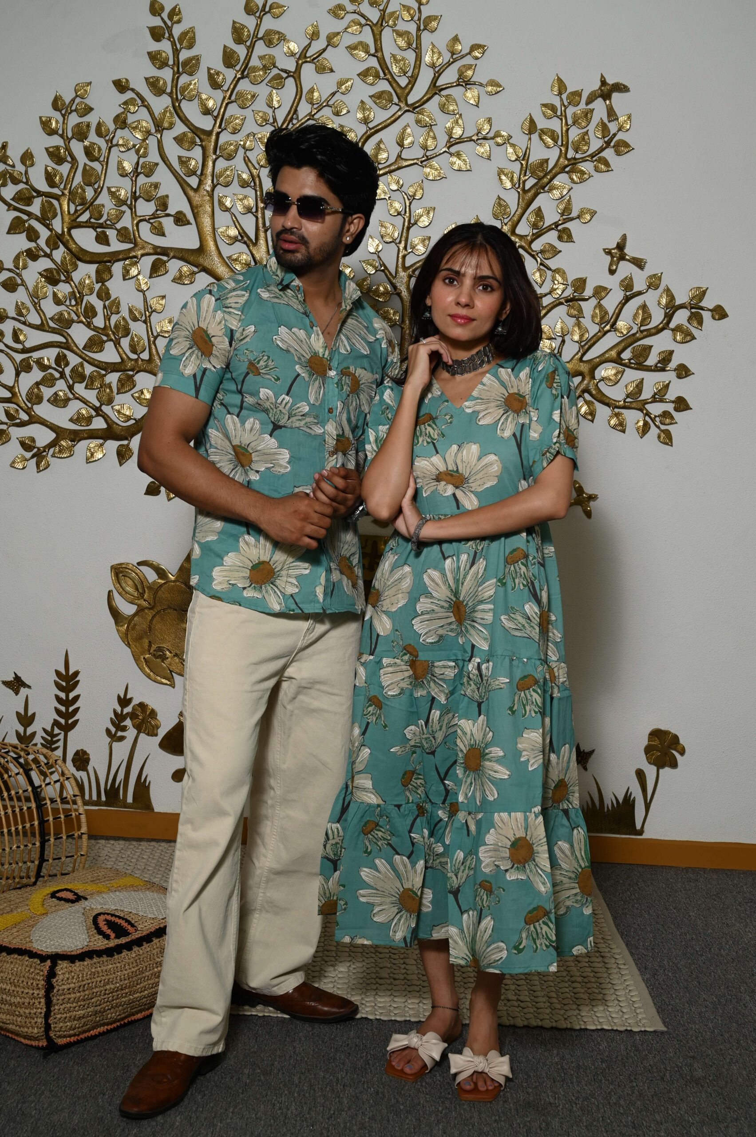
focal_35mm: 44
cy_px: 568
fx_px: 1388
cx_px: 378
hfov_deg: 30.5
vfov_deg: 44.5
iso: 400
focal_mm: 44
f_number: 7.1
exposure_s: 1/160
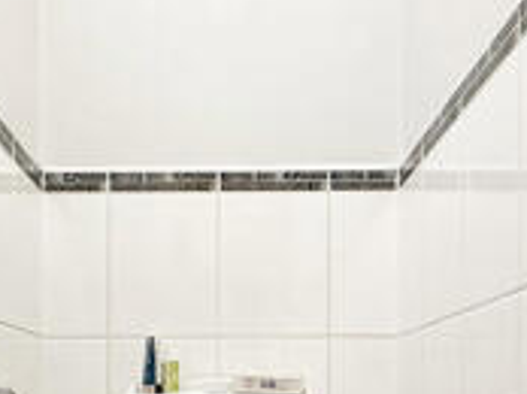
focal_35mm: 47
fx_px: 715
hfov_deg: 40.3
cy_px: 517
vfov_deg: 26.1
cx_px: 214
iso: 320
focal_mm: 2.22
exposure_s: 1/100
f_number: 2.2
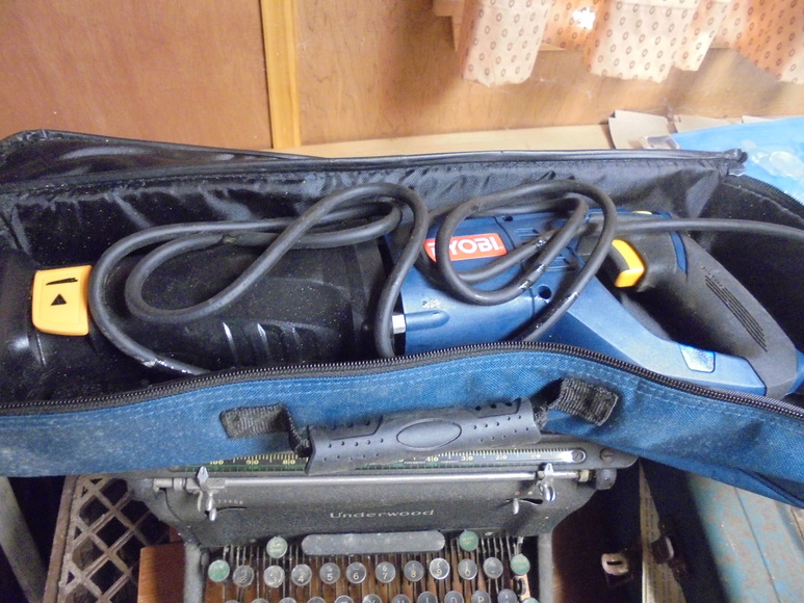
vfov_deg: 53.1
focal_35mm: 26
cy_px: 302
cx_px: 402
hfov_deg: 67.3
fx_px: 604
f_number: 3.5
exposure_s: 1/15
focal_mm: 4.6
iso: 800
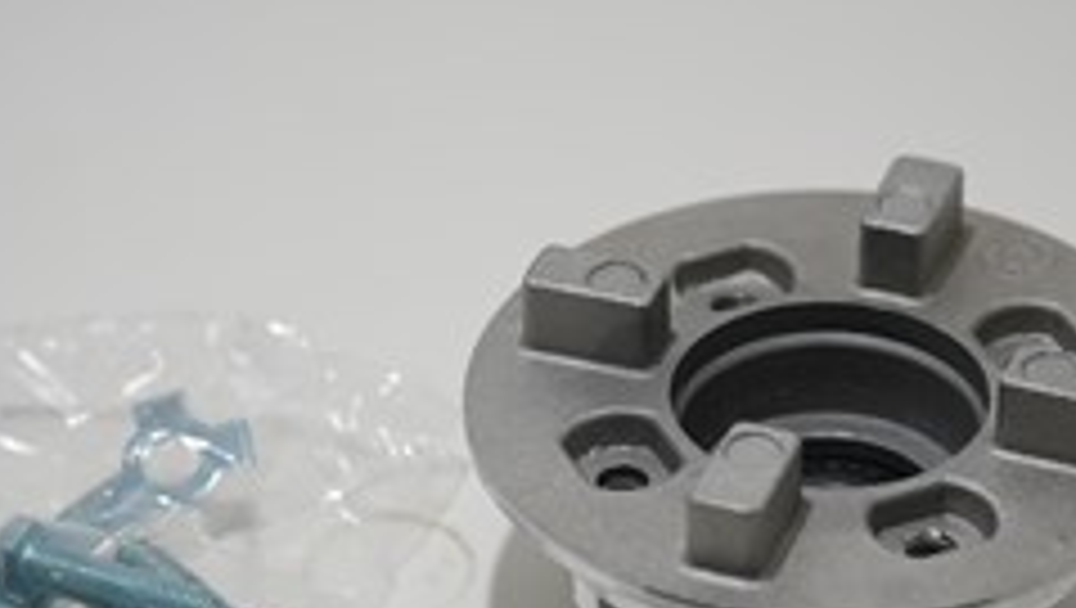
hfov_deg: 14.4
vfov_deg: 8.1
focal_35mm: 149
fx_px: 4255
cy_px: 516
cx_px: 554
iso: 80
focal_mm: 85
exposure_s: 1/500
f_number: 4
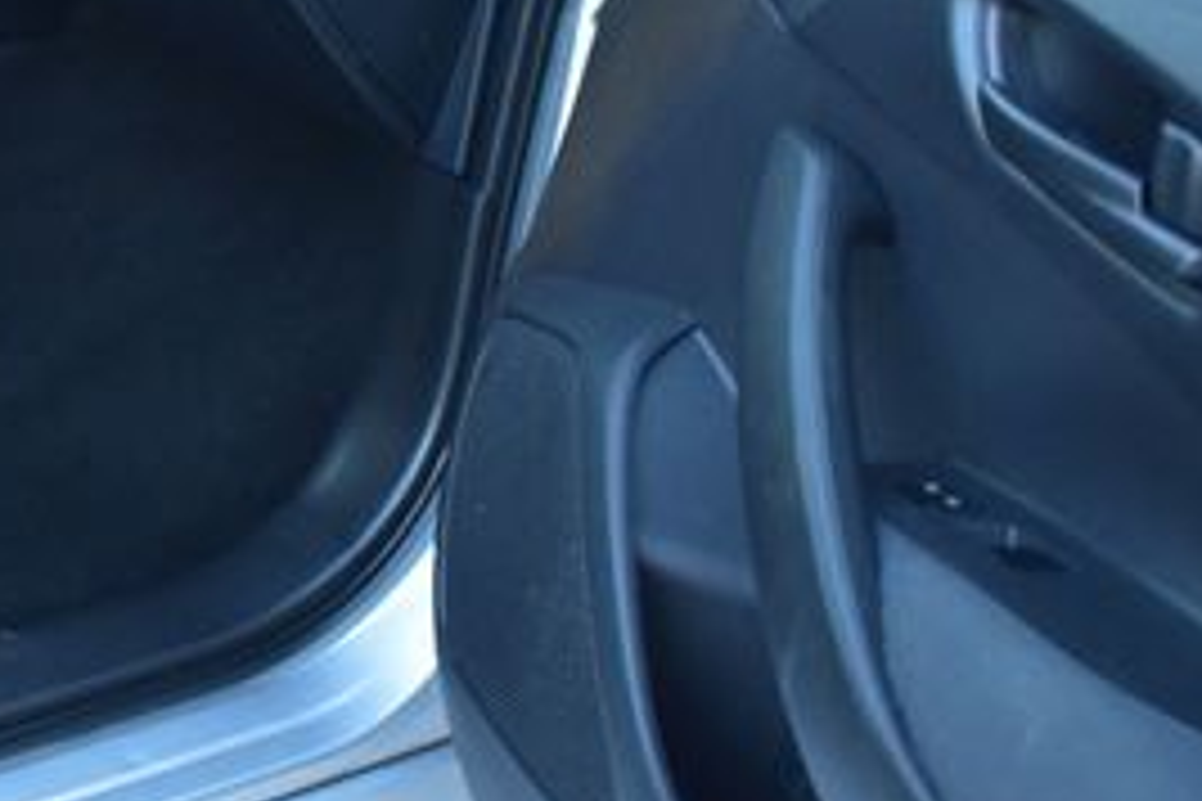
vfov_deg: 13.9
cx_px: -126
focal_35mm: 97
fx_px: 3245
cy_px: -18
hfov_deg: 20.0
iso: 1600
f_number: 4
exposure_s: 1/10
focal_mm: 27
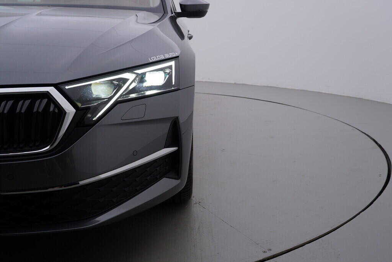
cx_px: 196
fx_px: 392
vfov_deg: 36.9
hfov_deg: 53.1
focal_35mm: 36
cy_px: 131
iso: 125
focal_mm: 24
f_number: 4.5
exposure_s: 1/100
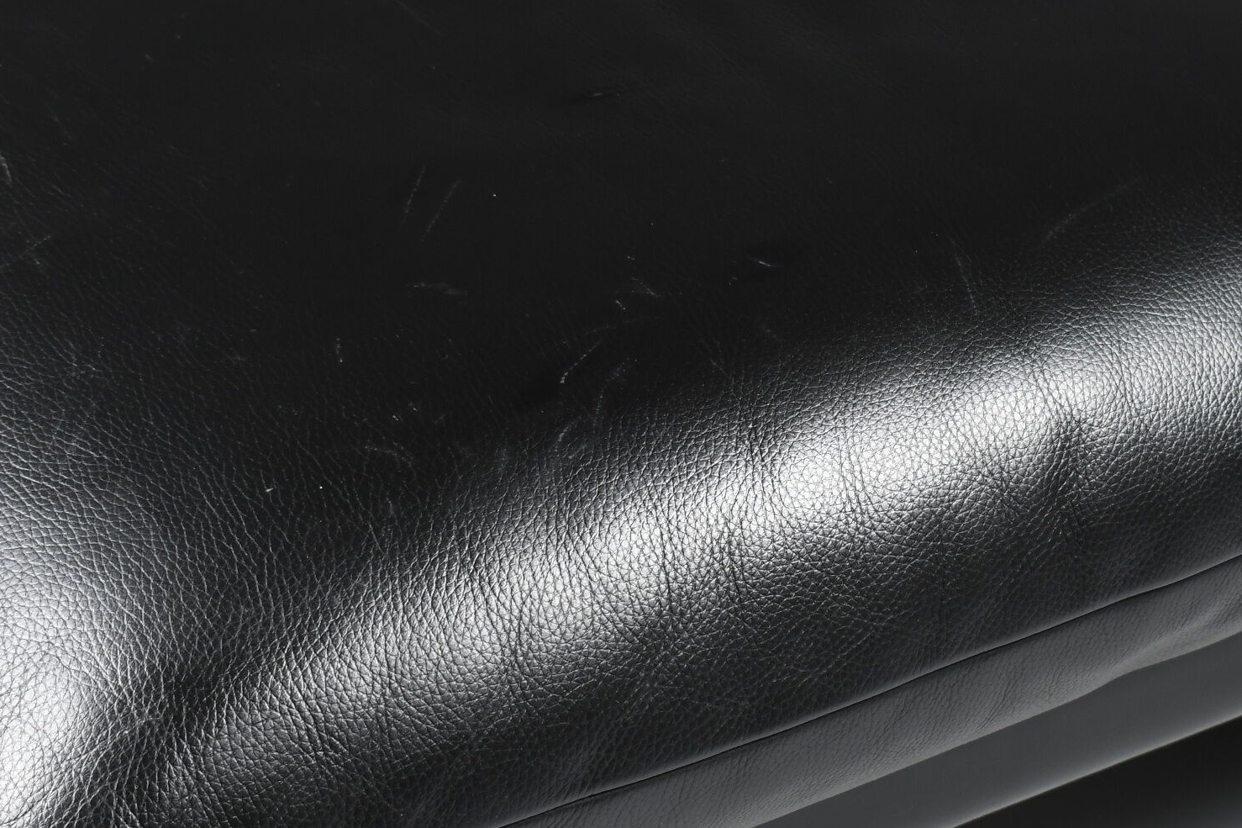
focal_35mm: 113
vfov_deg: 12.1
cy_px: 543
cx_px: 972
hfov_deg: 18.0
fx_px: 3898
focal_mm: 40
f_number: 6.3
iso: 640
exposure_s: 1/60
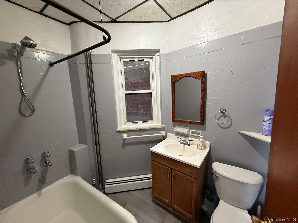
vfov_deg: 85.7
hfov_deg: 102.1
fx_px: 121
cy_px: 112
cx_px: 149
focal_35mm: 14
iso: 640
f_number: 2.2
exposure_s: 1/60
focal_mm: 2.22
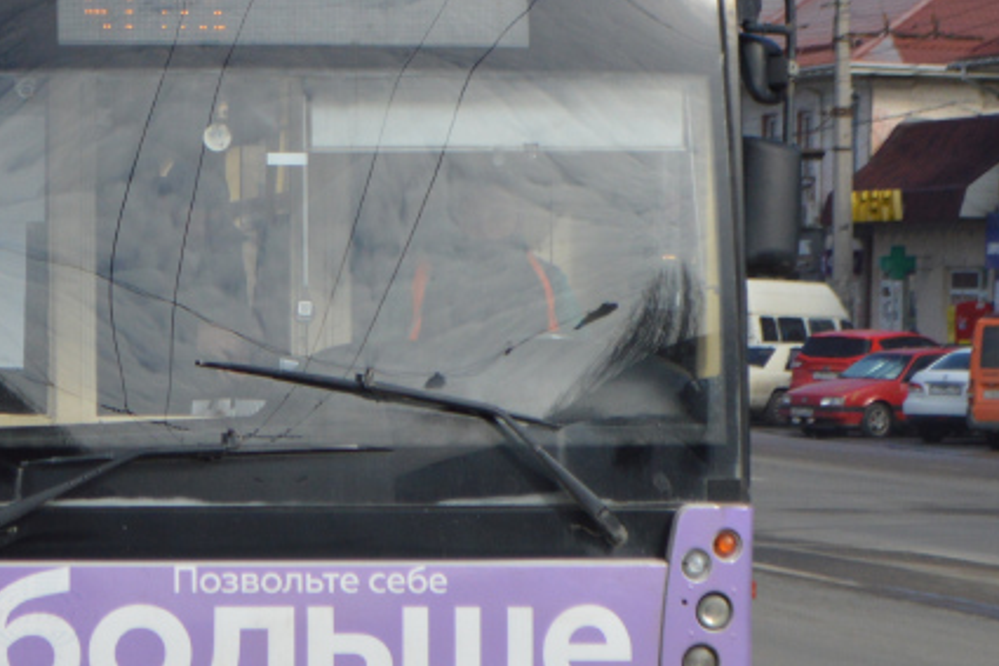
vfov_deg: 6.2
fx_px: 6102
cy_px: 177
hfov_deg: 9.3
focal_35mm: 220
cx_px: 31
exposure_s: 1/1600
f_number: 6.3
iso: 400
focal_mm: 48
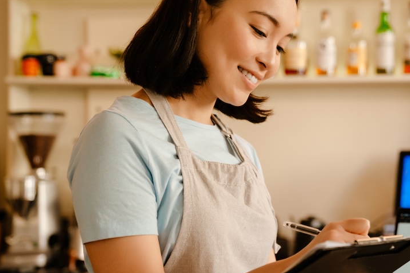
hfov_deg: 23.8
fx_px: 957
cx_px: 334
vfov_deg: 16.3
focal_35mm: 84
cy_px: 159
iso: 1250
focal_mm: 50
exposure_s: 1/160
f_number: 2.8
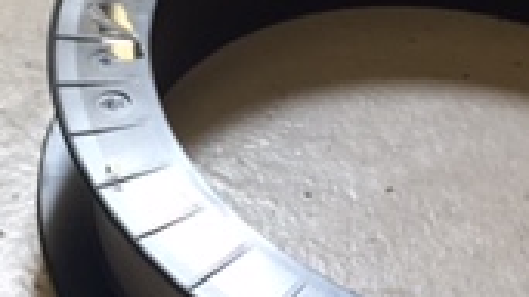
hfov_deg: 17.8
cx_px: 25
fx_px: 1654
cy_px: 179
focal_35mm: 118
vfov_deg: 10.3
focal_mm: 4.15
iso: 64
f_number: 2.2
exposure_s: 1/33
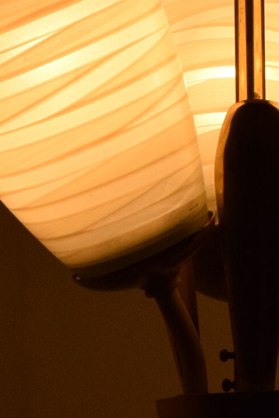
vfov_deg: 6.4
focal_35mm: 322
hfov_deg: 4.3
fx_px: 3739
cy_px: 140
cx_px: 220
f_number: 13
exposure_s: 1/640
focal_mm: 52
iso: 1600
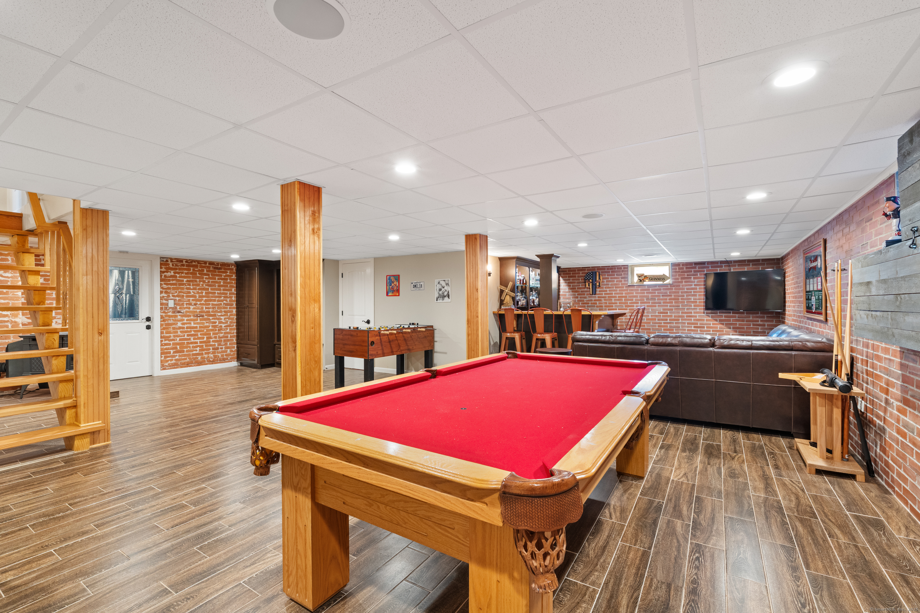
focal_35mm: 16
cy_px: 306
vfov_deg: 72.1
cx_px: 460
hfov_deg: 95.0
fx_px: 422
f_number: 8
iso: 800
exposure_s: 1/1.25
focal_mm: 16.5
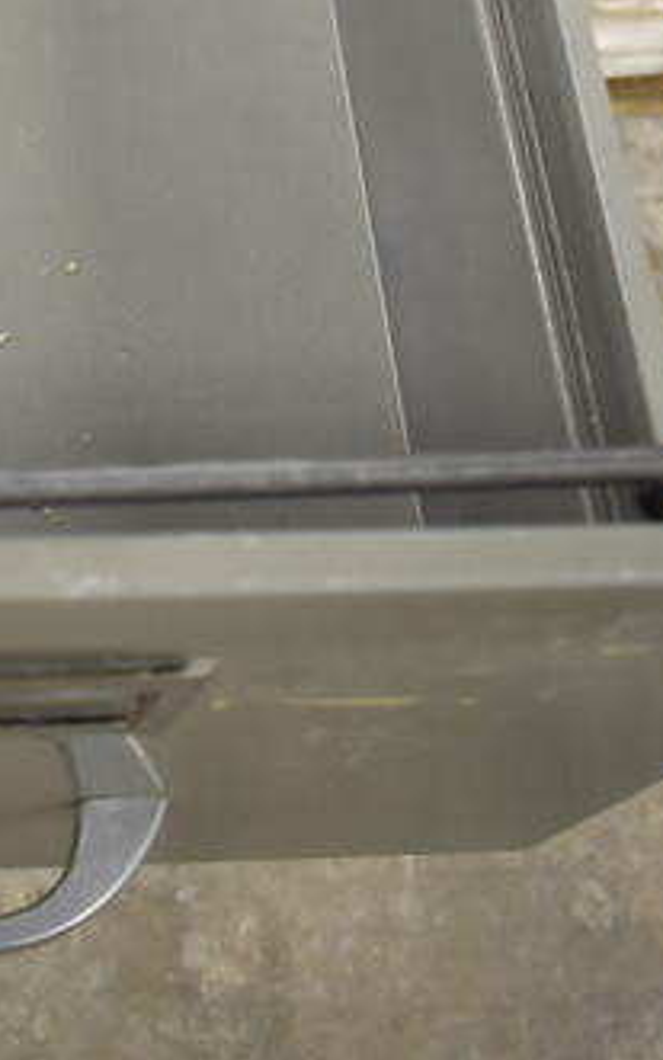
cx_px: -106
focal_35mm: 76
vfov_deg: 23.7
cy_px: -338
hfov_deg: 16.5
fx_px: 2196
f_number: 3.5
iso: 560
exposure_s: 1/30
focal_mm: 18
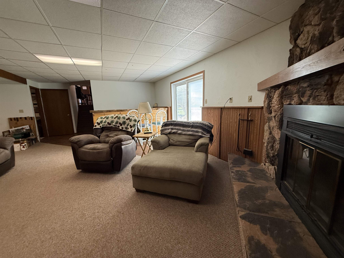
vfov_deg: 85.7
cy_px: 129
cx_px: 172
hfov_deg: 102.1
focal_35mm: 14
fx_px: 139
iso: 250
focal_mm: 2.22
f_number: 2.2
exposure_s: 1/120
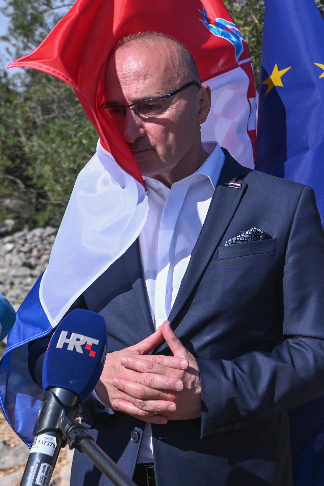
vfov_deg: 54.4
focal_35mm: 35
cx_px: 162
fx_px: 473
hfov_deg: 37.8
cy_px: 243
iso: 125
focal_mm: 35
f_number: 5.6
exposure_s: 1/1000
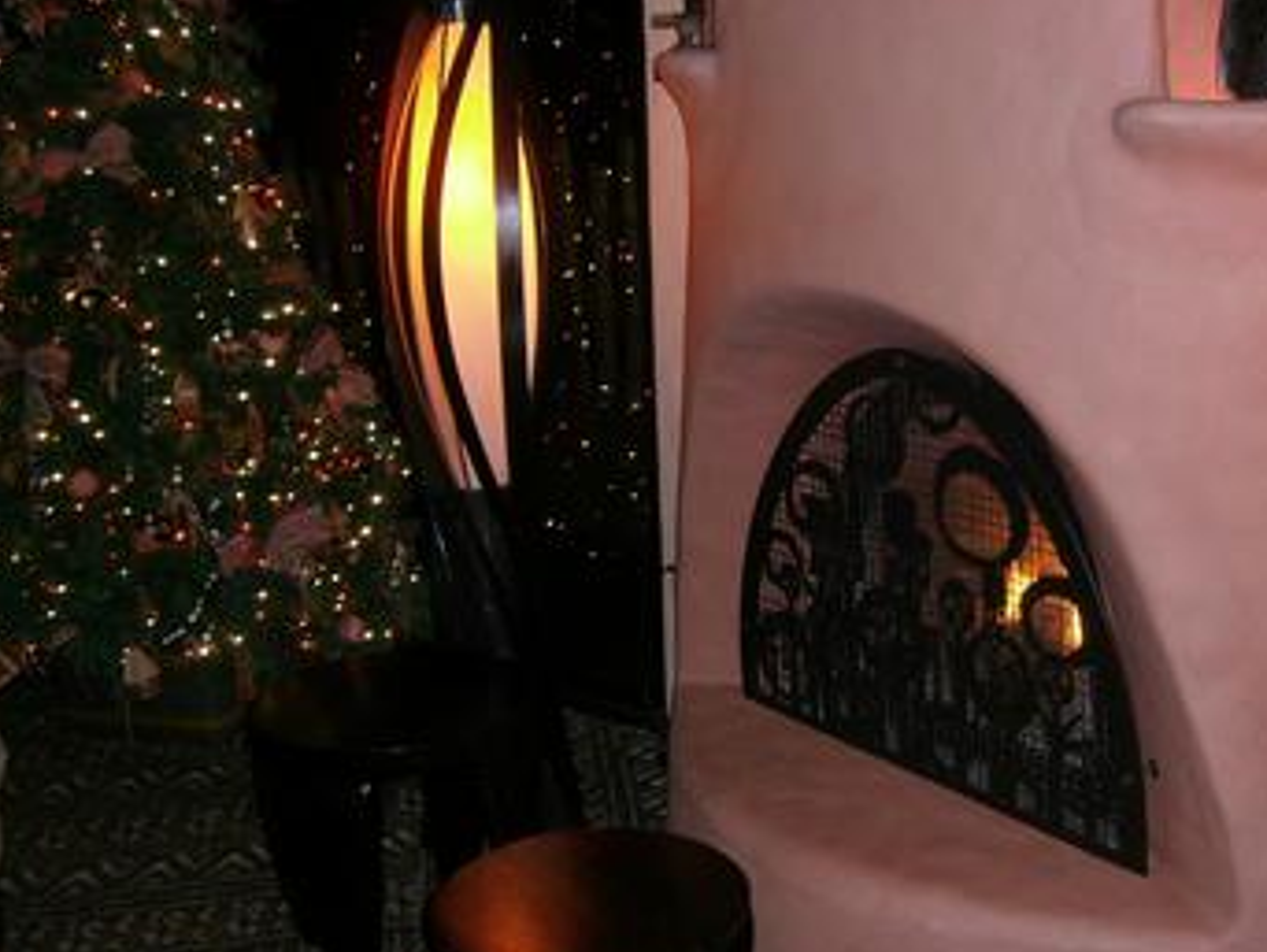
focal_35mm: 38
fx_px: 1392
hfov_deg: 48.5
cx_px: 793
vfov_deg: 37.6
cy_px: 387
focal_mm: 4.7
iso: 200
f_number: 2.8
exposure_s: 1/30
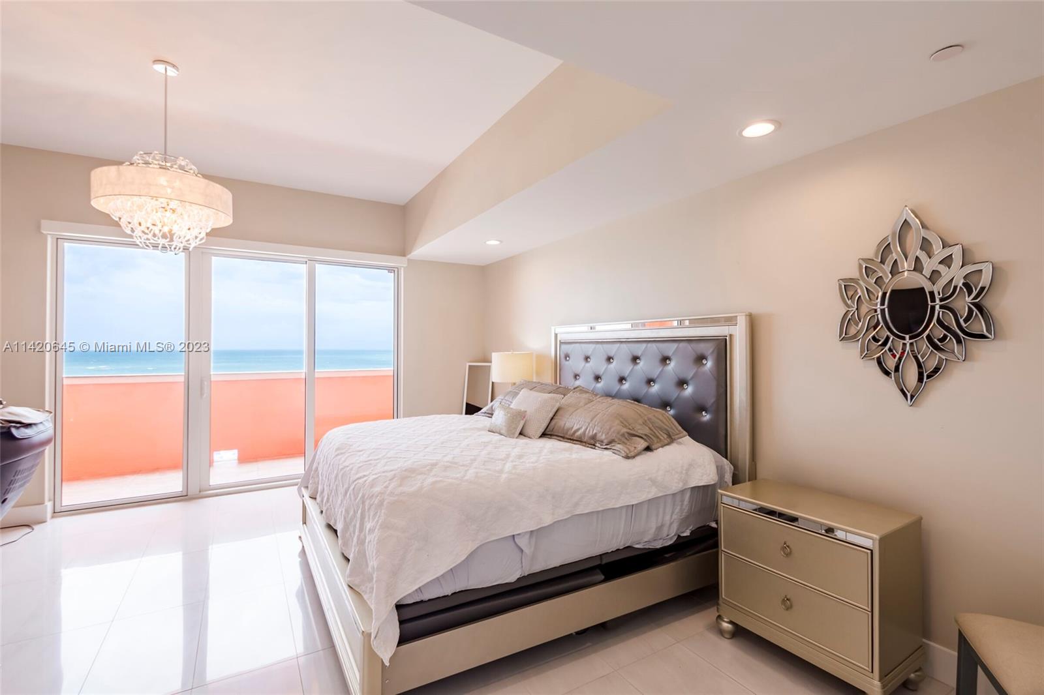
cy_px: 348
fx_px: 652
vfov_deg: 56.1
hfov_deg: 77.3
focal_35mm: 22
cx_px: 522
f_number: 8
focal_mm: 15
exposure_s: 1/200
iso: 100
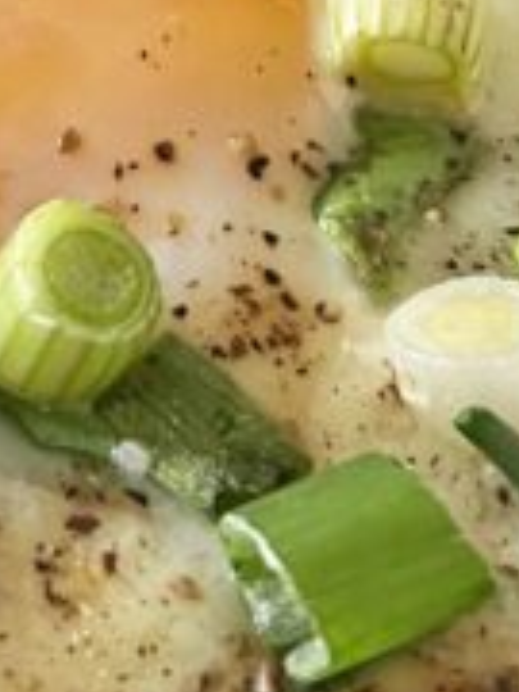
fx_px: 2959
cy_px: -292
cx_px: -104
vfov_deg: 12.8
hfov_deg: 9.9
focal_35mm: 148
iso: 160
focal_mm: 5.7
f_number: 1.5
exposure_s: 1/60
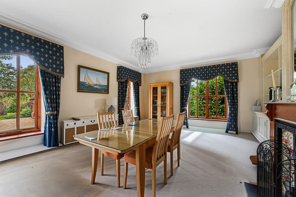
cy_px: 98
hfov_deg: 104.3
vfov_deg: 81.1
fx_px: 115
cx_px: 148
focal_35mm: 14
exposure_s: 1.6
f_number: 8
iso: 400
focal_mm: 14
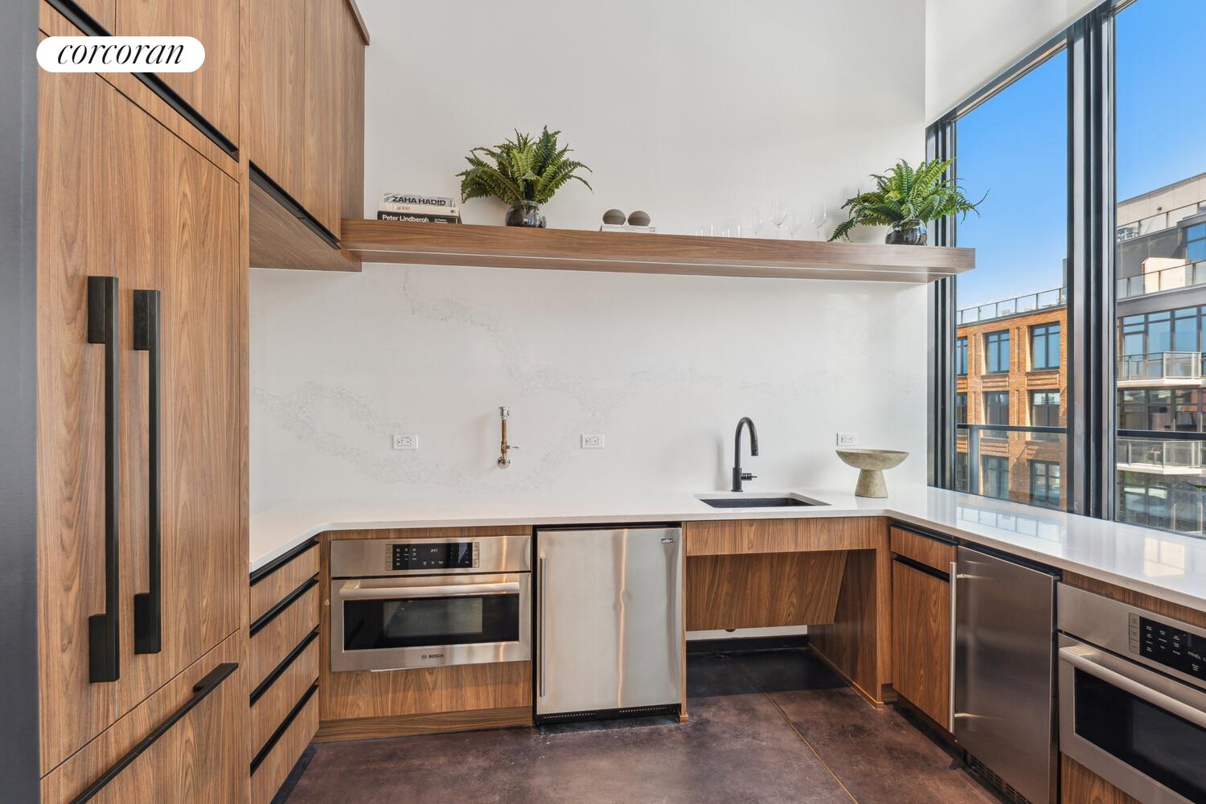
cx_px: 603
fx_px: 536
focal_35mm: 16
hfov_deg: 96.7
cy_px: 402
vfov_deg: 73.7
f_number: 8
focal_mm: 16
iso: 200
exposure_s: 1/25
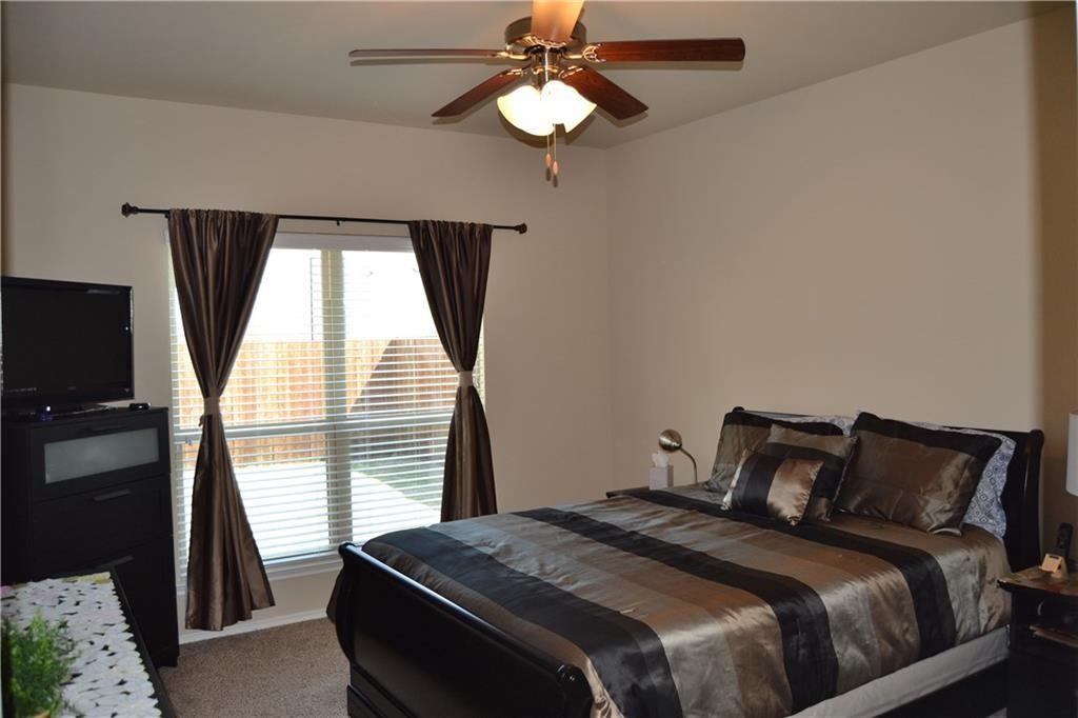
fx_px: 808
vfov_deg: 47.9
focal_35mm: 27
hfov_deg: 67.4
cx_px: 539
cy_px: 359
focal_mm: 18
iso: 360
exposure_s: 1/125
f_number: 4
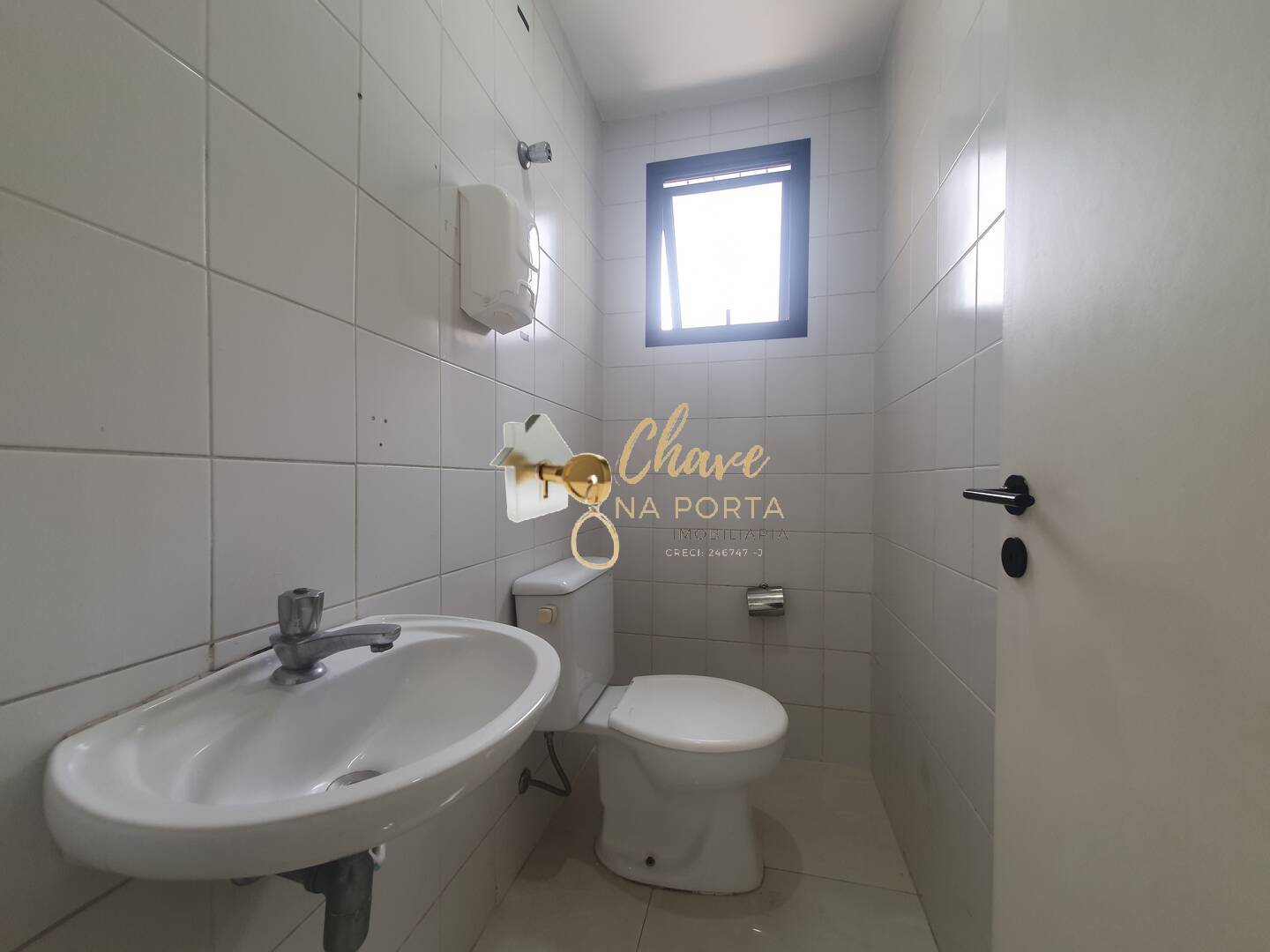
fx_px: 477
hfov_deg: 106.2
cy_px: 476
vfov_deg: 89.9
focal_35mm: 13
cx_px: 635
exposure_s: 1/60
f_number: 2.2
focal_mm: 1.8
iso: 64
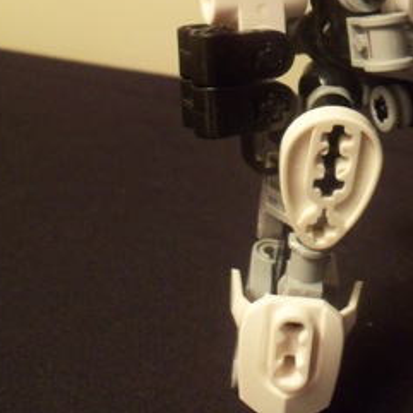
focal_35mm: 68
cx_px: 358
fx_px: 918
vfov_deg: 23.6
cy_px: -51
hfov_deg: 24.7
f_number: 3.4
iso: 200
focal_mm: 5.2
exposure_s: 1/30
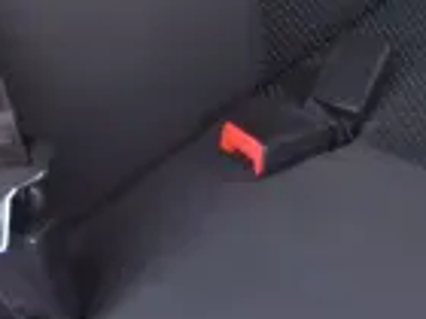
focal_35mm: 128
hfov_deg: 15.3
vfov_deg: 10.7
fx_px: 1575
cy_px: -292
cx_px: 110
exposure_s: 1/15
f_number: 2.8
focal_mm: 4.6
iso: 160
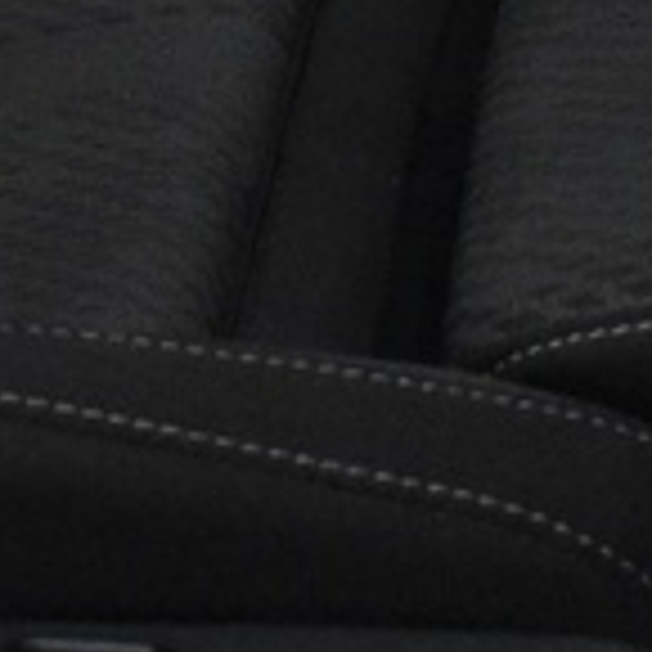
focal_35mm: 256
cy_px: -1214
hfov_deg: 6.8
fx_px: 5455
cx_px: 254
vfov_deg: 6.3
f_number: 4.5
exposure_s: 1/80
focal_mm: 18
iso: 3200
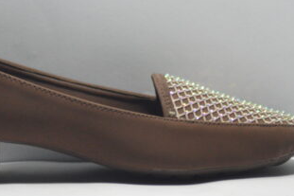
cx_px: 53
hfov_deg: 3.0
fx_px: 5664
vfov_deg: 2.0
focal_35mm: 694
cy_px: 36
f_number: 5
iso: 2500
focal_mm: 240
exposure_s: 1/500
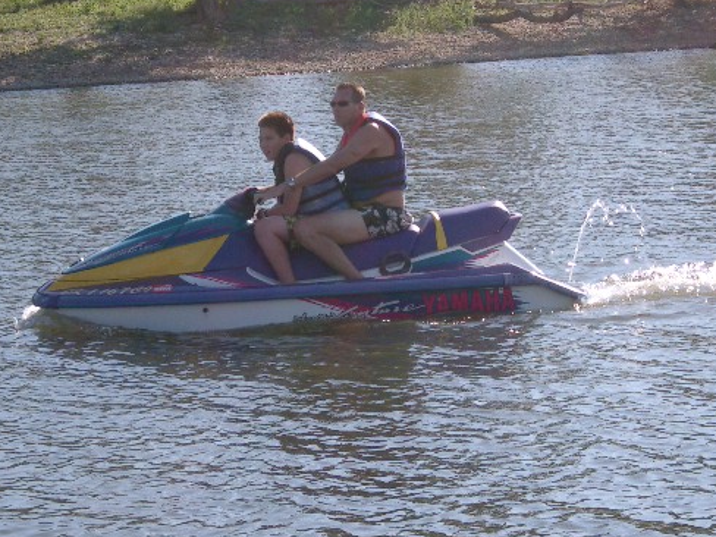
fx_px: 3041
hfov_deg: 13.4
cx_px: 433
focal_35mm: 147
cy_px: 220
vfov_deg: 10.1
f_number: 4.8
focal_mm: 22.8
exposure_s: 1/800
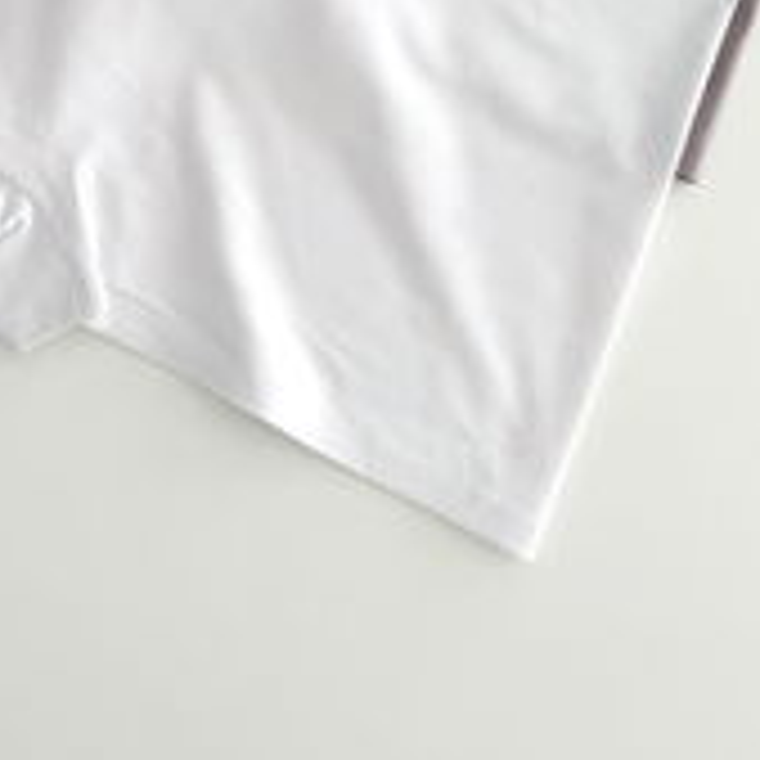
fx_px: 1664
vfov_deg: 21.8
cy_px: -358
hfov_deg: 25.4
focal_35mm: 67
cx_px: 175
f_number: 1.78
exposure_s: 1/121
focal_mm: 6.76
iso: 64
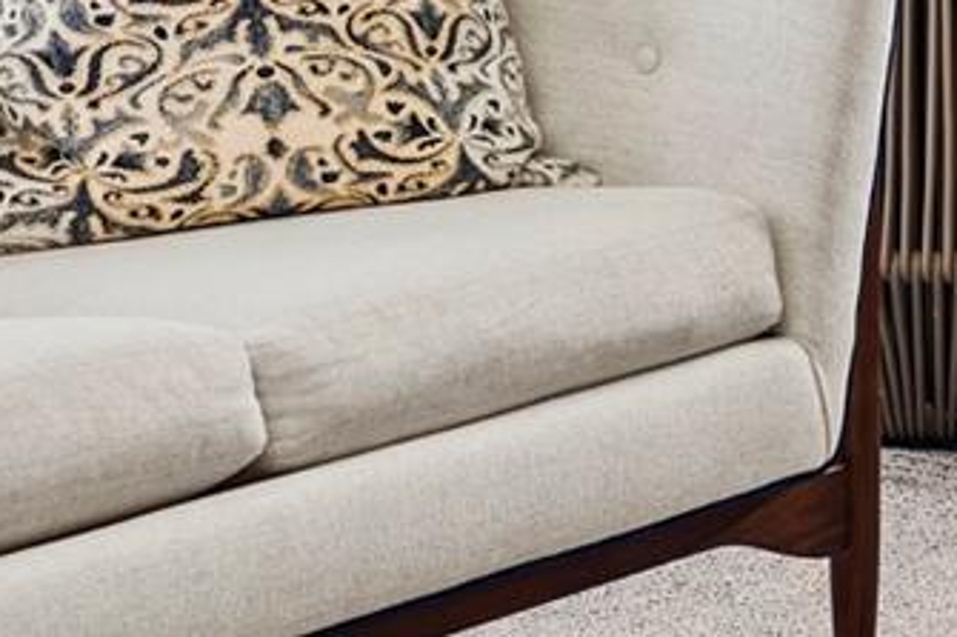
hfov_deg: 8.9
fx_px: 6084
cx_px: 1220
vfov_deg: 5.9
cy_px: -263
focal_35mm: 229
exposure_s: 1/25
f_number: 8
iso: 320
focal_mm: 48
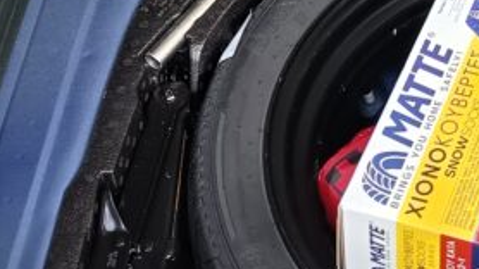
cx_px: 534
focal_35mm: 113
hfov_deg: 18.2
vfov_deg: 10.1
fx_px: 1434
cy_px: -216
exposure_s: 1/25
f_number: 1.7
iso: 555
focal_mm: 5.24
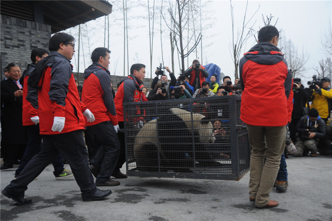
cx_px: 166
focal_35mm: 35
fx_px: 322
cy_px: 110
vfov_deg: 37.8
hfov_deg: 54.5
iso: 200
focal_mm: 35
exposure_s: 1/320
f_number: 5.6
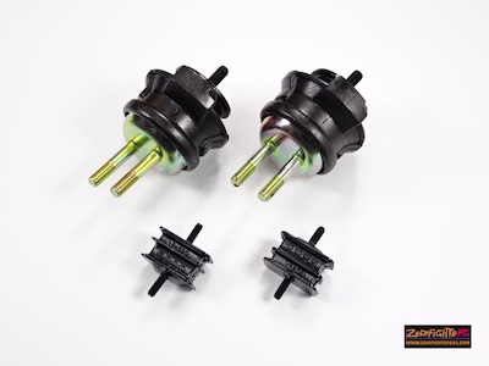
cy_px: 183
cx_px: 244
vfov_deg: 32.9
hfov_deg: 42.9
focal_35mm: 44
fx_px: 622
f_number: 4.5
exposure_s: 1/50
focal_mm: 7.58
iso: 200
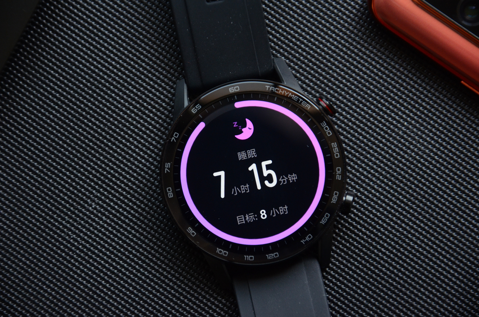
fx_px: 2091
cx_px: 240
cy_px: 158
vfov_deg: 8.7
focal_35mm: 158
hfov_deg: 13.1
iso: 1000
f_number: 5.6
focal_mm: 105
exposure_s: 1/160
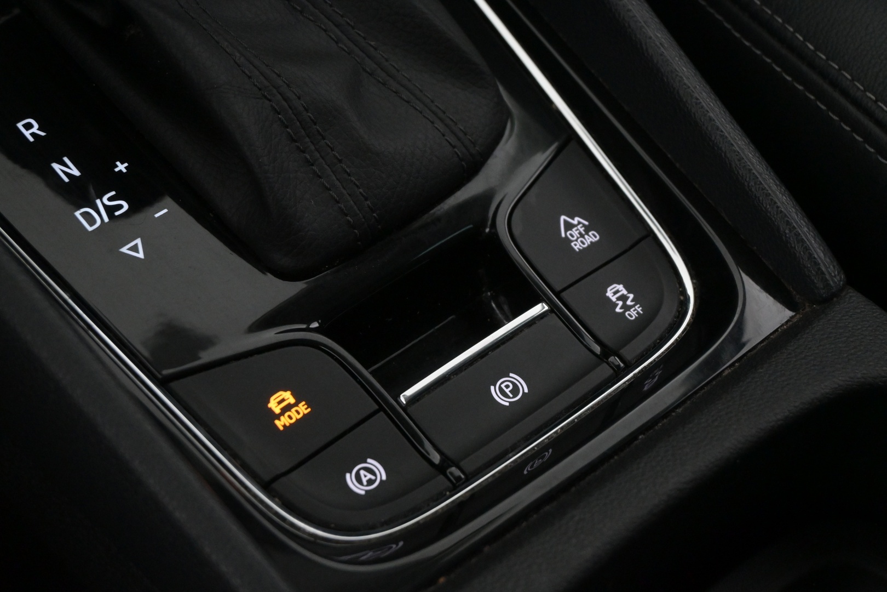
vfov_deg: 21.1
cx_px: 444
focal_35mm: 64
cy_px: 296
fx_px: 1589
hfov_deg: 31.2
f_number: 6
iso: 4500
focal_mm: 43
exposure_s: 1/60
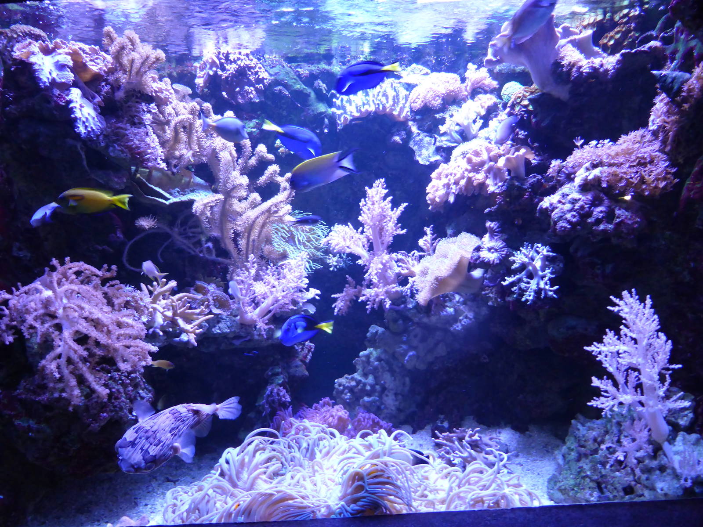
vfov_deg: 54.9
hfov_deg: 69.4
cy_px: 264
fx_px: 508
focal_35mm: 25
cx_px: 352
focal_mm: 4.3
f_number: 3.3
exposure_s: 1/20
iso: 400
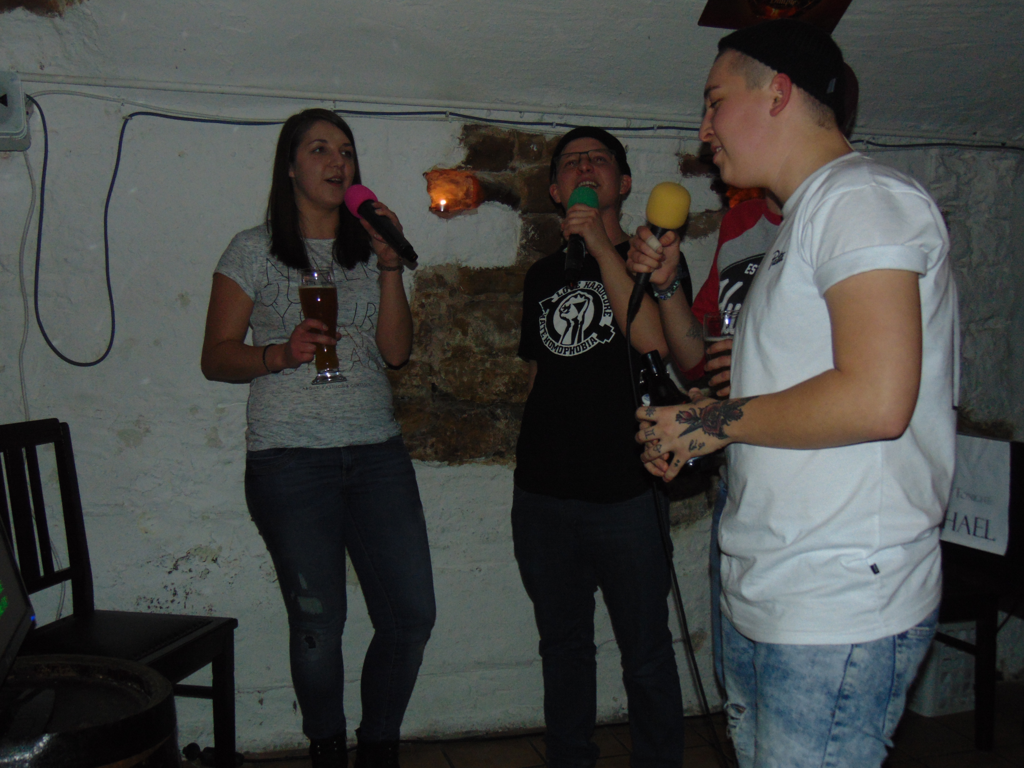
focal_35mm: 35
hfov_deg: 52.6
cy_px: 384
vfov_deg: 40.7
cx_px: 512
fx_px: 1035
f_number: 3.2
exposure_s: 1/8
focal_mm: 6.3
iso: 200
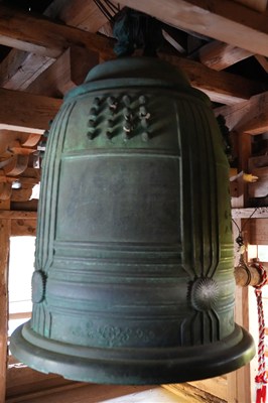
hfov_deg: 37.8
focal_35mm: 35
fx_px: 391
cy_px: 202
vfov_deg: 54.5
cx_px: 134
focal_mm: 35
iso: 12800
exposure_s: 1/25
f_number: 4
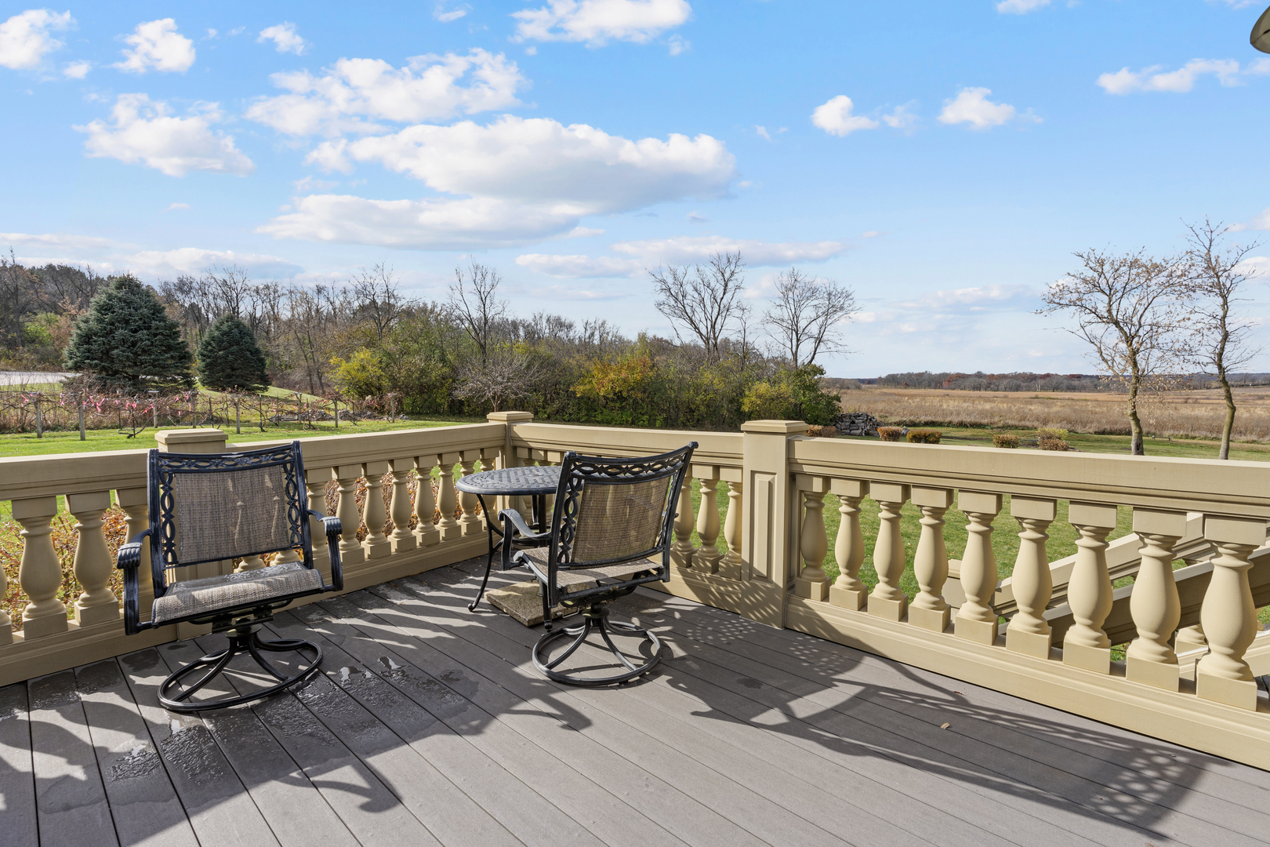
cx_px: 635
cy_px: 424
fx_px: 582
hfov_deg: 95.0
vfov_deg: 72.1
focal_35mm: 16
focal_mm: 16.5
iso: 100
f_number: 11
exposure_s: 1/60
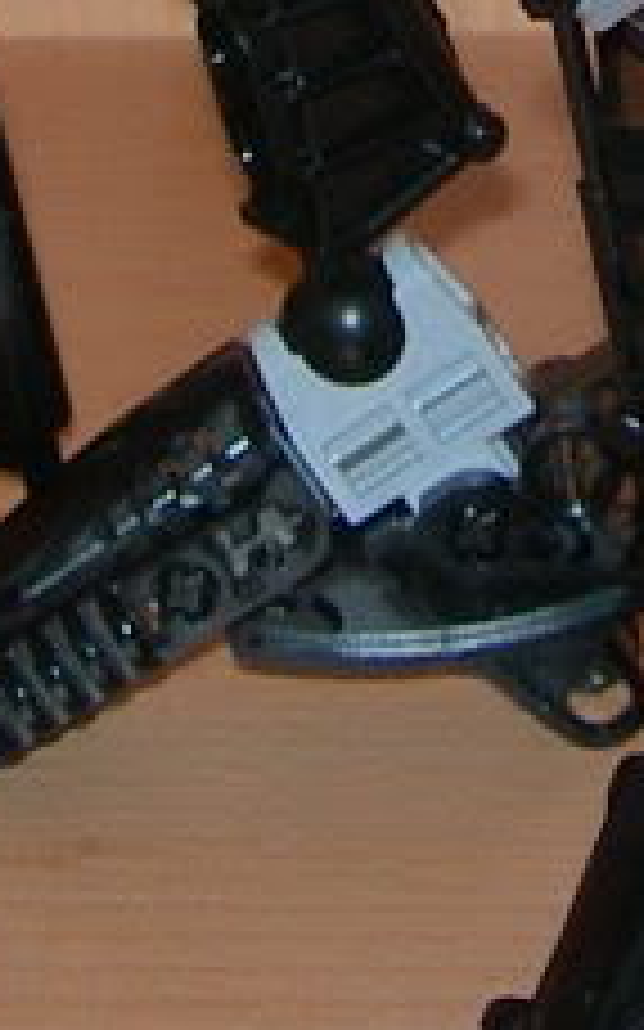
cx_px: 513
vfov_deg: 7.6
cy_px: -616
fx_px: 7587
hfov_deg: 4.9
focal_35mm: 270
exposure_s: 1/60.1
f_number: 2.8
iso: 50
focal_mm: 7.8
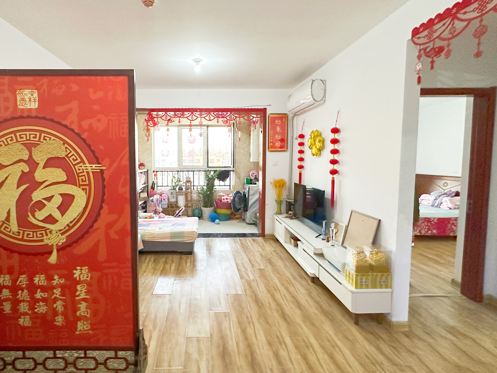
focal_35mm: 17
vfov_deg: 74.6
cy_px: 173
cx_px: 204
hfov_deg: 90.1
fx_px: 244
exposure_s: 1/60
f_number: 2.2
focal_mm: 2.22
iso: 500
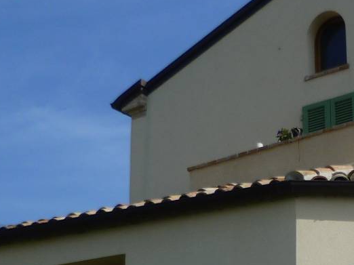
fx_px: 1053
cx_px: 370
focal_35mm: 103
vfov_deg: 13.7
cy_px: 371
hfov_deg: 18.5
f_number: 9
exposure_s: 1/250
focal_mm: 5
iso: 80
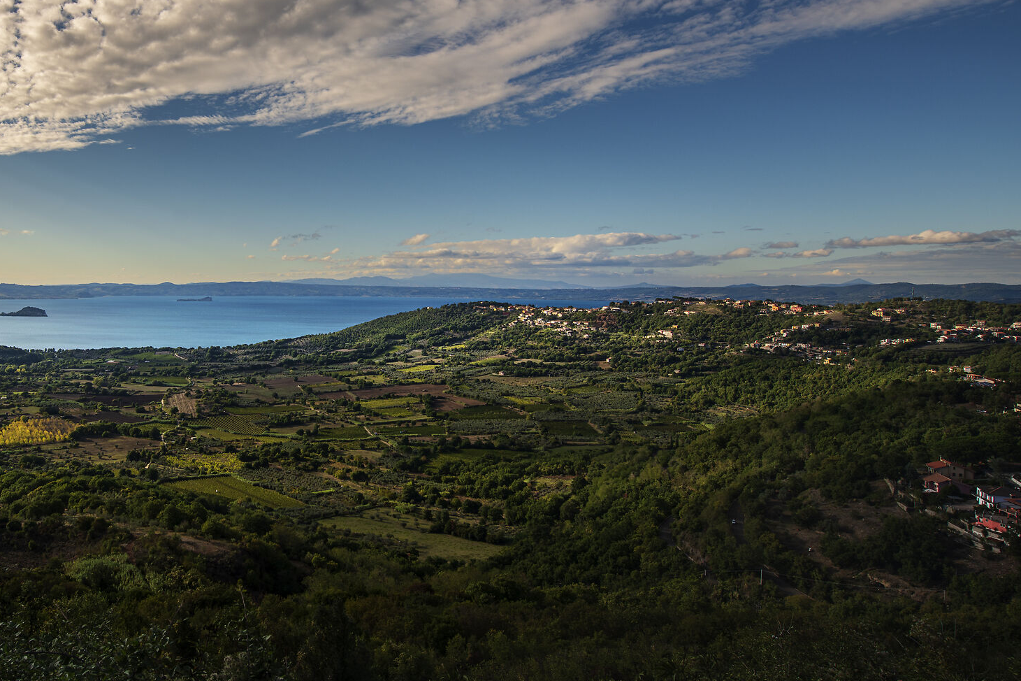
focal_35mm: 23
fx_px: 652
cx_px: 231
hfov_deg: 70.0
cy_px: 278
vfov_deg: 54.8
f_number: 9
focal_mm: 14
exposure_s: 1/320
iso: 64
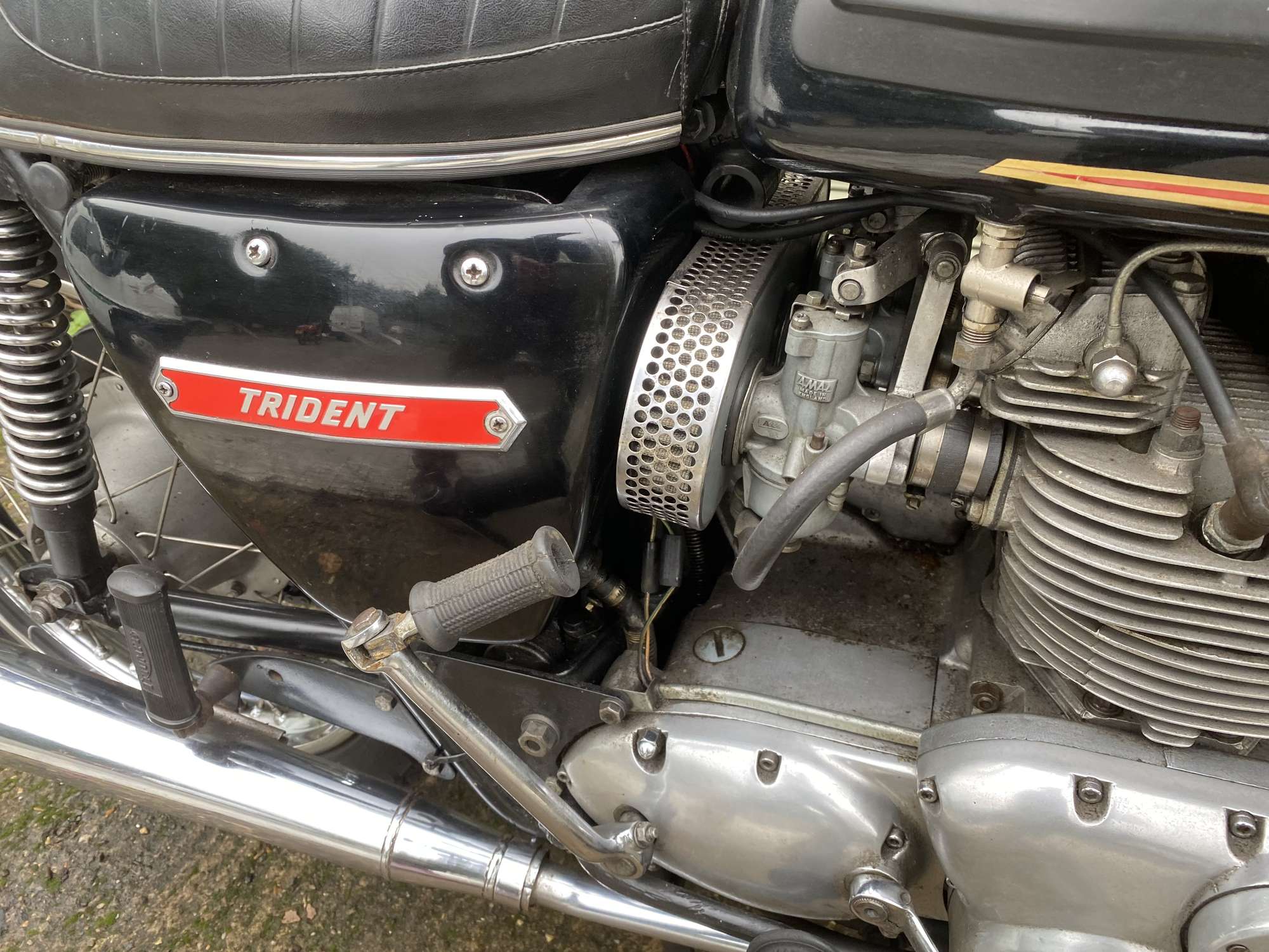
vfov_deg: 53.1
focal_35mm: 26
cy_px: 476
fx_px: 953
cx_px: 634
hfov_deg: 67.3
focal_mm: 4.25
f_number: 1.8
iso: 125
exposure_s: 1/121
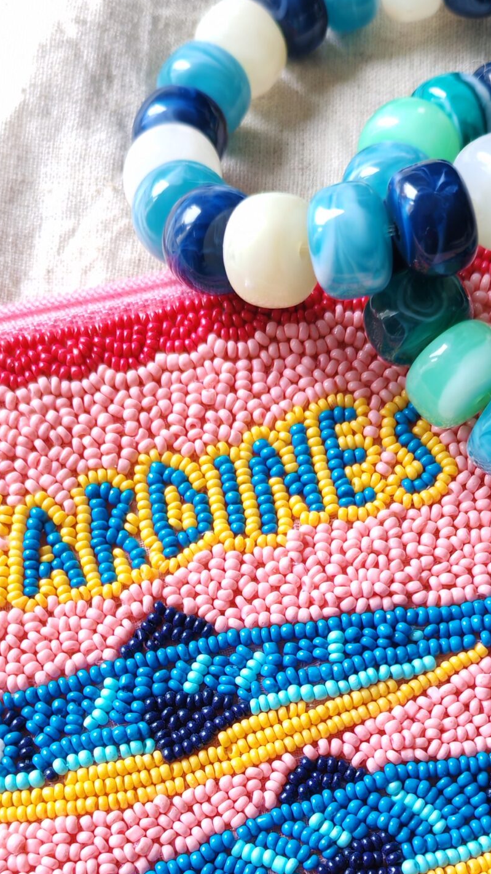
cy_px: 694
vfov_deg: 37.8
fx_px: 1227
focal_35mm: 53
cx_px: 258
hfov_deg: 22.6
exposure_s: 1/50
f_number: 1.95
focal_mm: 5.52
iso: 250
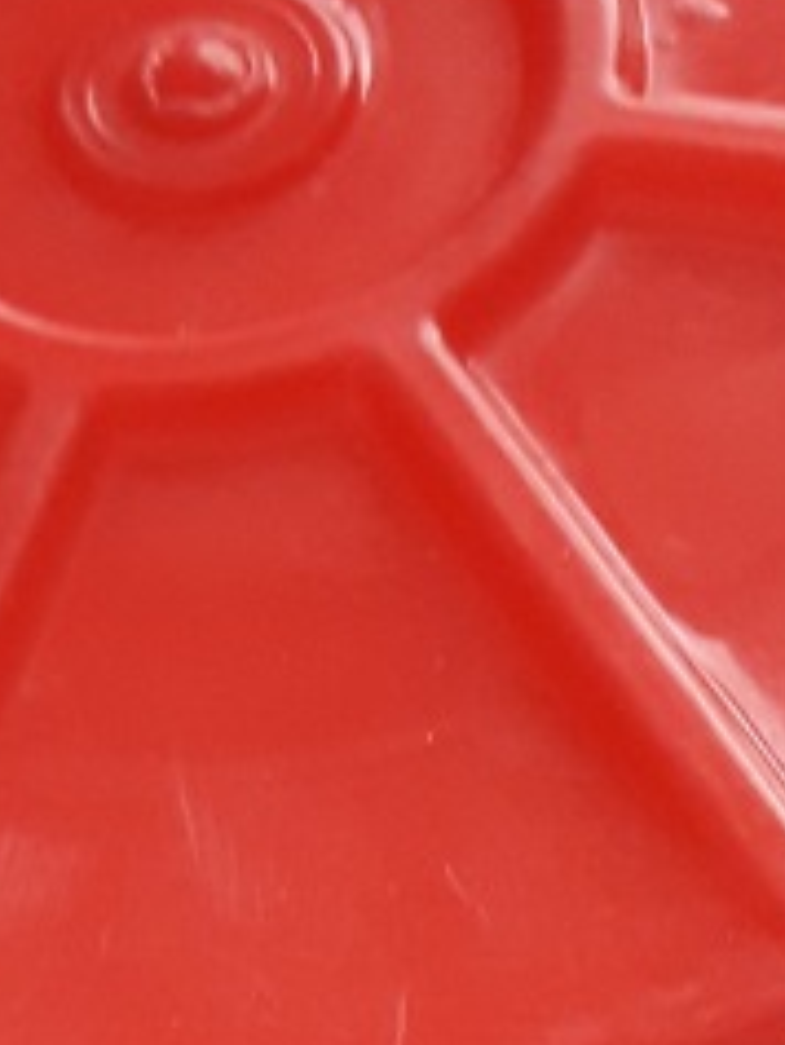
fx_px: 3686
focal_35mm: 122
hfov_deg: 12.2
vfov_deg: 15.9
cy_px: 1010
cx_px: 366
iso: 125
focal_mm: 3.7
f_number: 1.9
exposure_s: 1/50
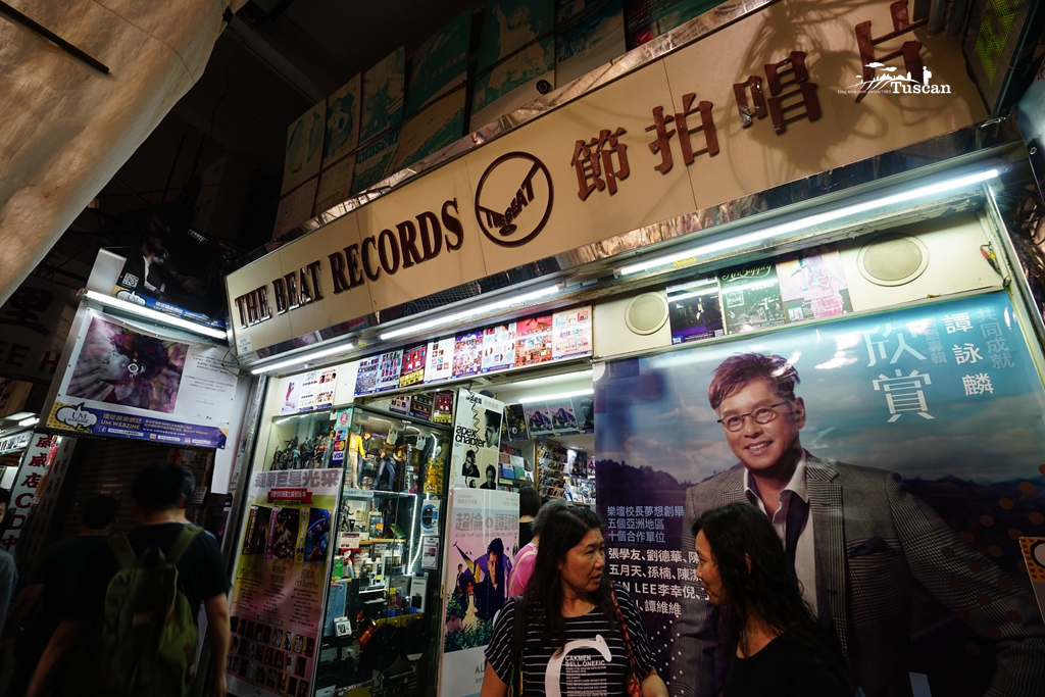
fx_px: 464
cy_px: 348
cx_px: 522
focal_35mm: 16
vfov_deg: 73.8
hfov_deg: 96.7
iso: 500
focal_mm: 16
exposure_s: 1/20
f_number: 5.6
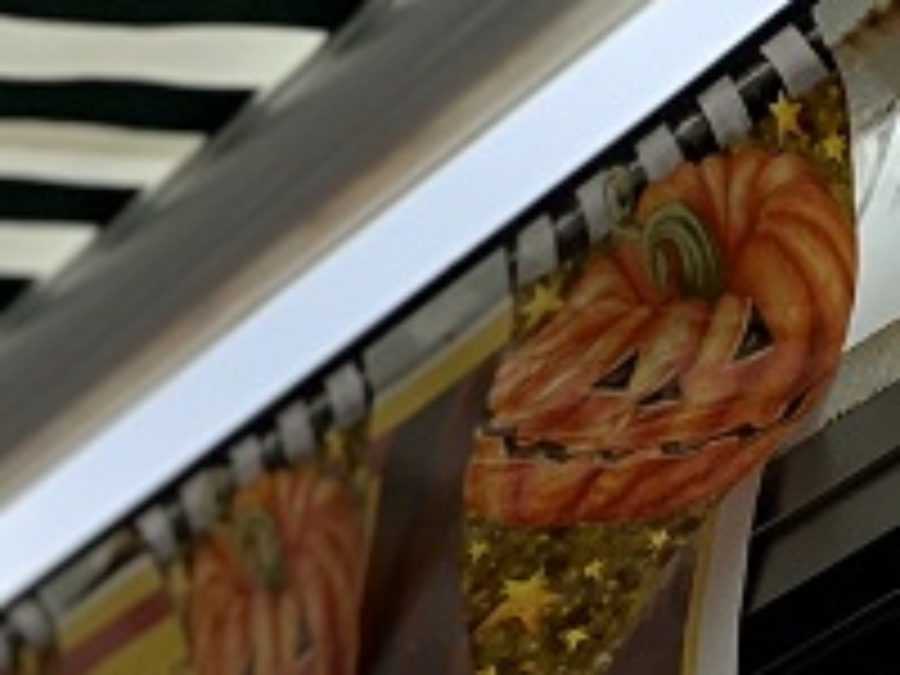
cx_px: 1440
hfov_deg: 7.7
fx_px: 6500
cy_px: 1562
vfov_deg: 5.7
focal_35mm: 250
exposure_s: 1/436
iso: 16
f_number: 2.4
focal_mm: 6
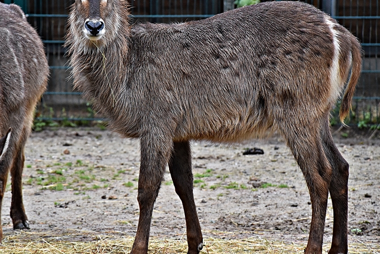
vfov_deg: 4.3
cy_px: 92
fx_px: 3389
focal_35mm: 321
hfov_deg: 6.4
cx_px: 159
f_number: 5.6
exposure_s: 1/500
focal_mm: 140
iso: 1100
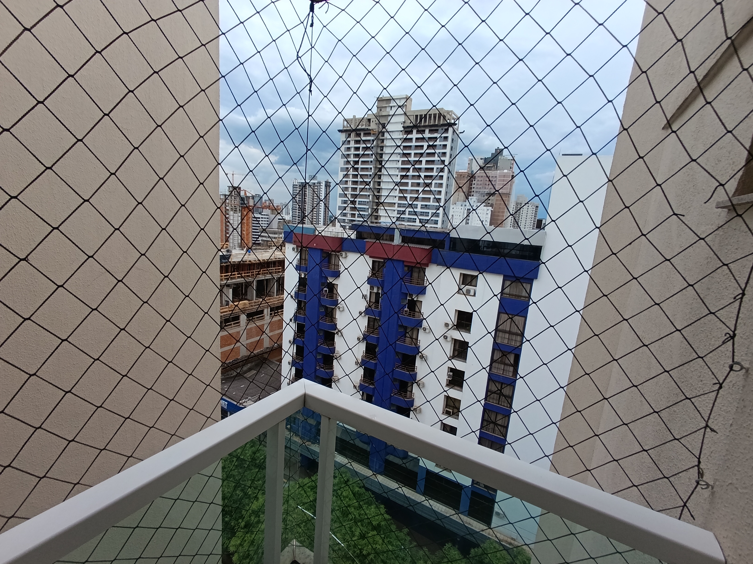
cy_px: 282
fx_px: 348
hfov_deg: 94.5
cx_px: 376
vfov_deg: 78.1
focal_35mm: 16
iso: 50
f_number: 2.2
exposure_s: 1/359
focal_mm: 1.65
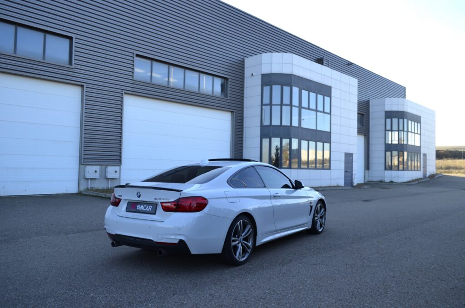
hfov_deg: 67.5
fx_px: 348
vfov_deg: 47.7
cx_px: 232
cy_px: 154
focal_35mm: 27
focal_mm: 18
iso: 200
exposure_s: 1/250
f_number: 5.6
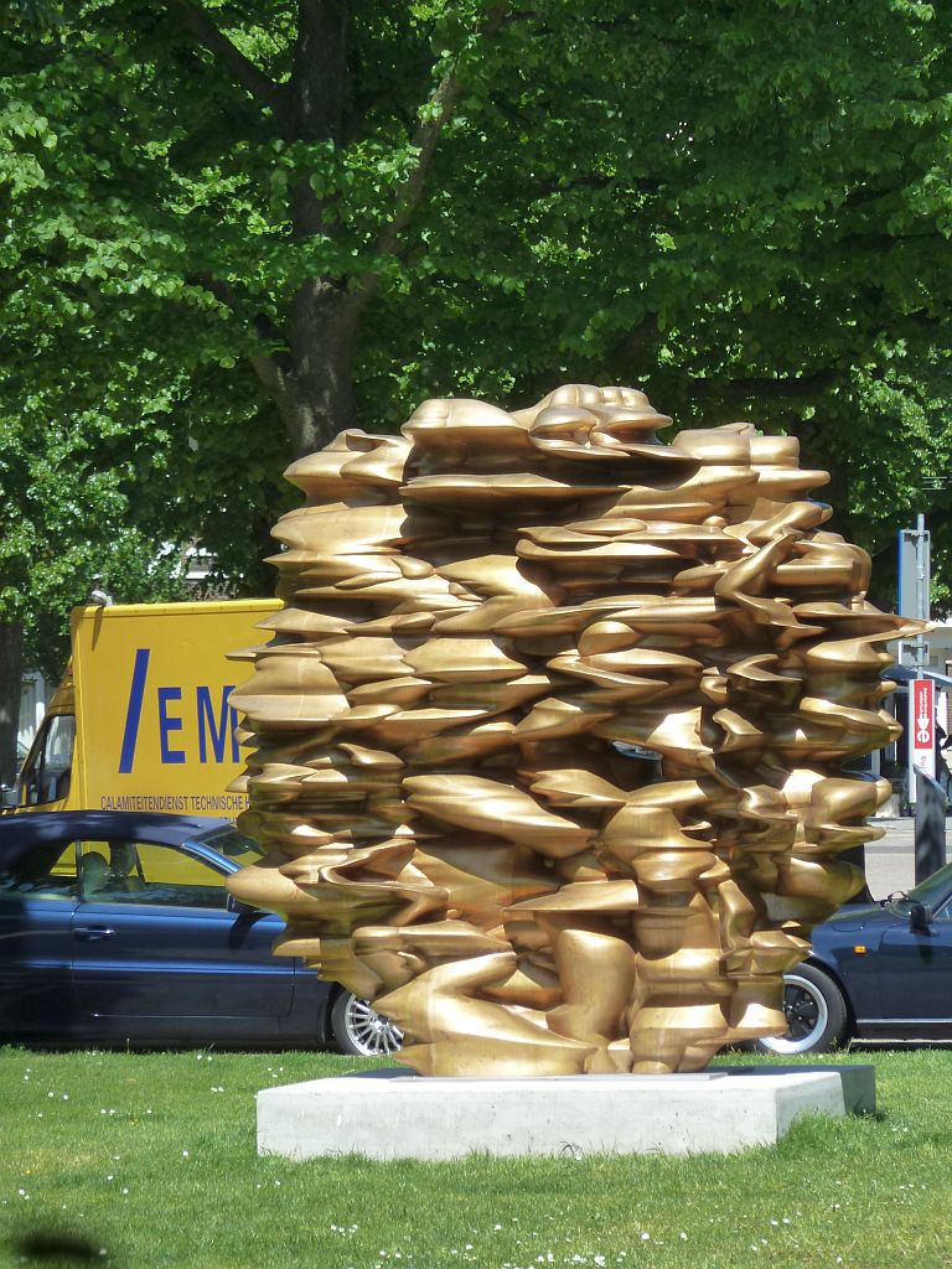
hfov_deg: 5.7
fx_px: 9534
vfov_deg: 7.6
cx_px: 476
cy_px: 634
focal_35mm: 260
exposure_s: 1/250
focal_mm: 42.6
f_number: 4.7
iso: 125
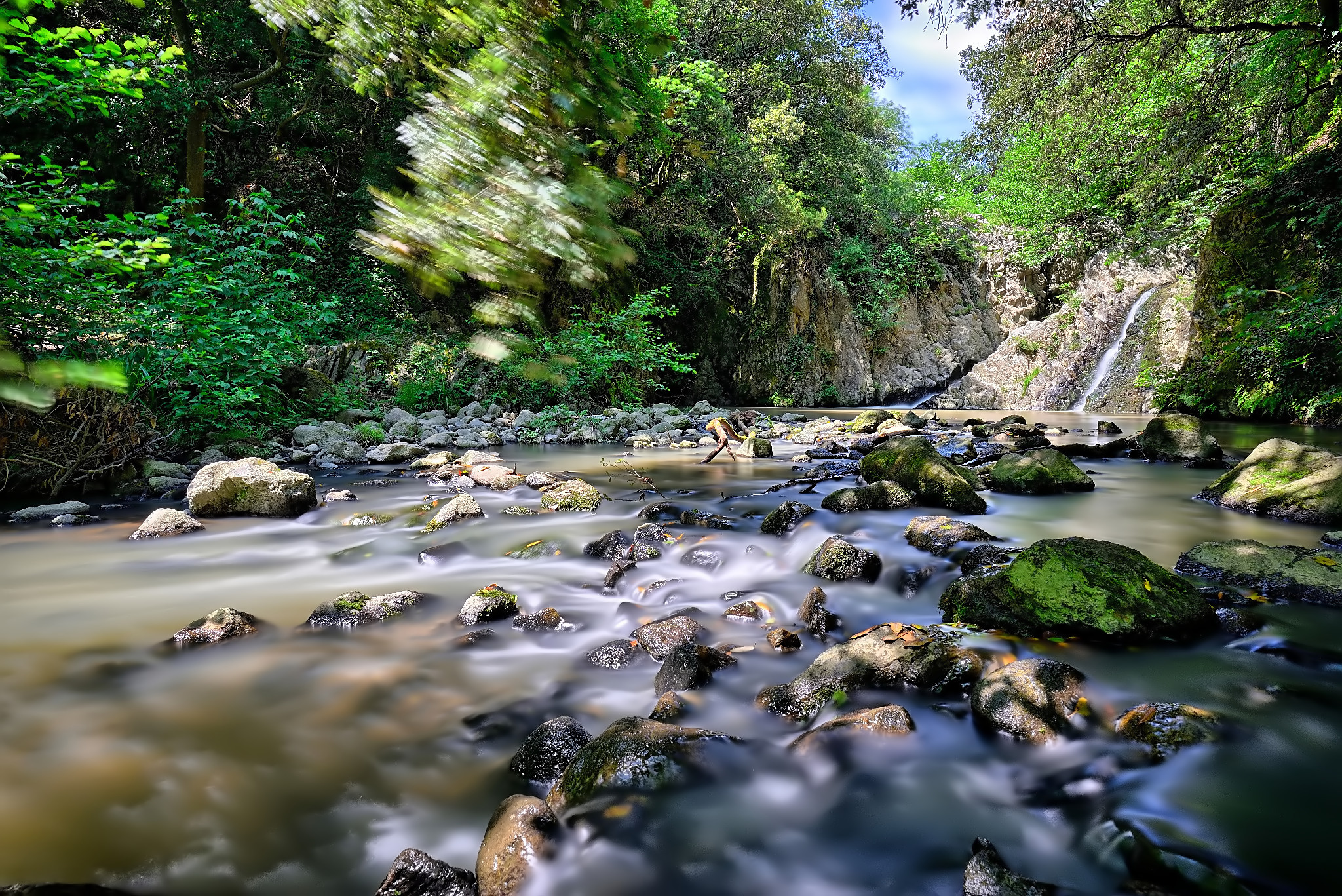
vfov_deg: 62.0
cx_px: 671
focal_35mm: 20
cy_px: 448
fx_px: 746
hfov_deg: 84.0
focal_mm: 20
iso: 100
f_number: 11
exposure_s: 30
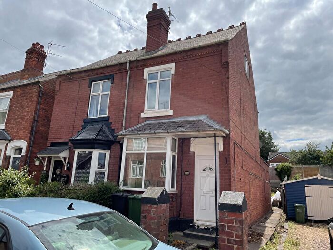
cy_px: 125
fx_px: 250
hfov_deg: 67.3
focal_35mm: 26
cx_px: 166
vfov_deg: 53.1
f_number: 1.6
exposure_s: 1/5051
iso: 32
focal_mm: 4.2
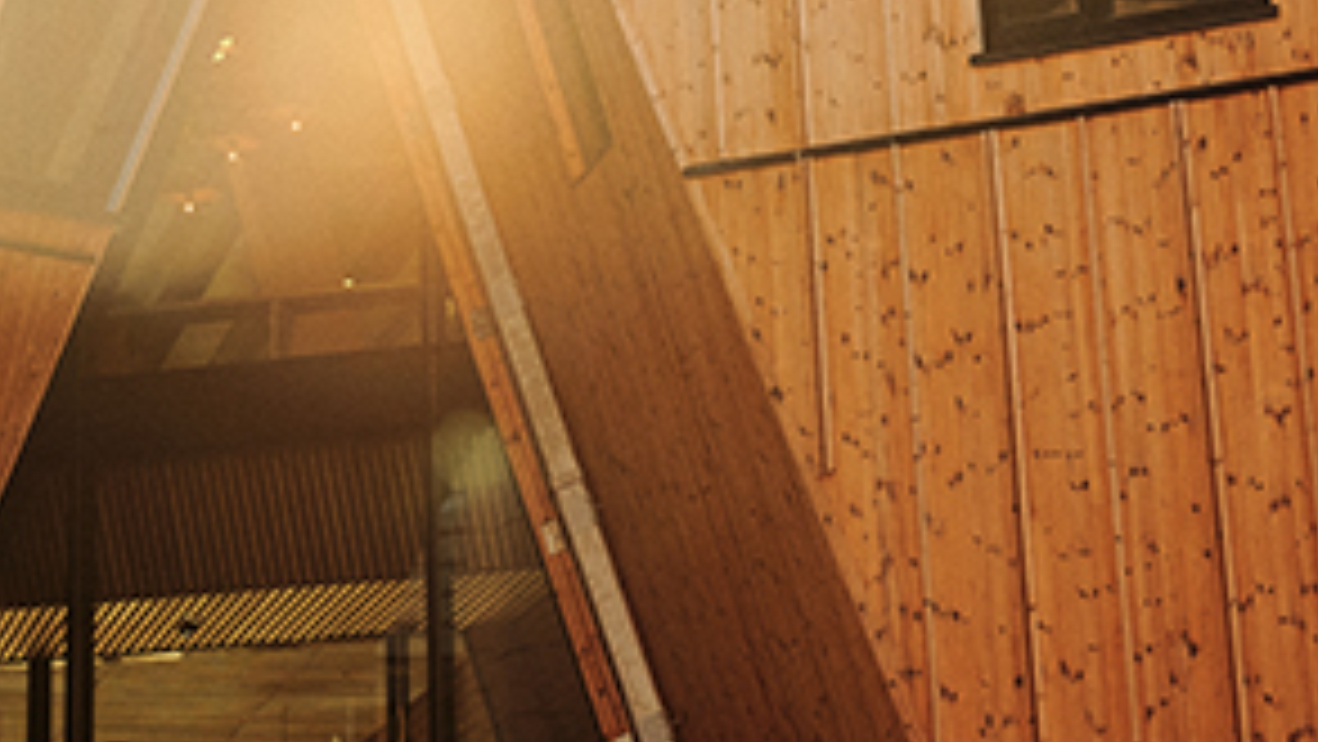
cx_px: 232
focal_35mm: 128
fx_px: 4475
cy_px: -733
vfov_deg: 8.9
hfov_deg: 16.6
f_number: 5.6
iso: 400
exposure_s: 1/800
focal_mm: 45
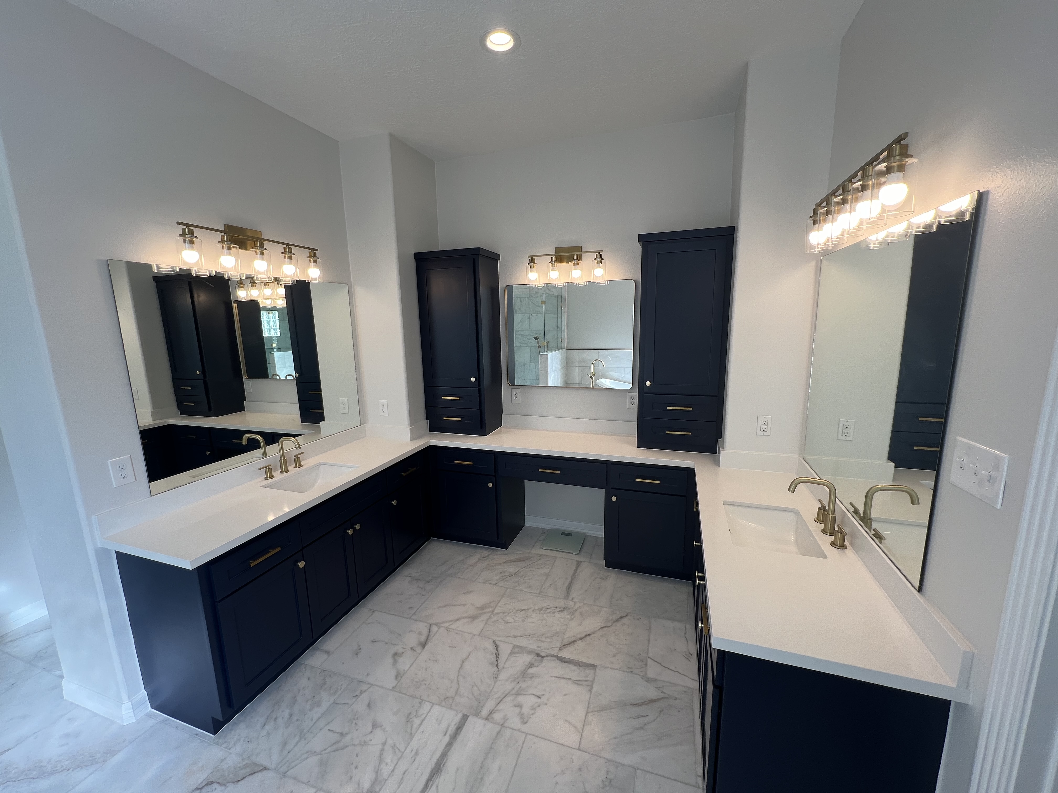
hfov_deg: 106.2
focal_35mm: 13
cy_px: 396
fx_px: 397
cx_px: 529
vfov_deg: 89.9
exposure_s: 1/123
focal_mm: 1.57
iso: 32
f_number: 1.8
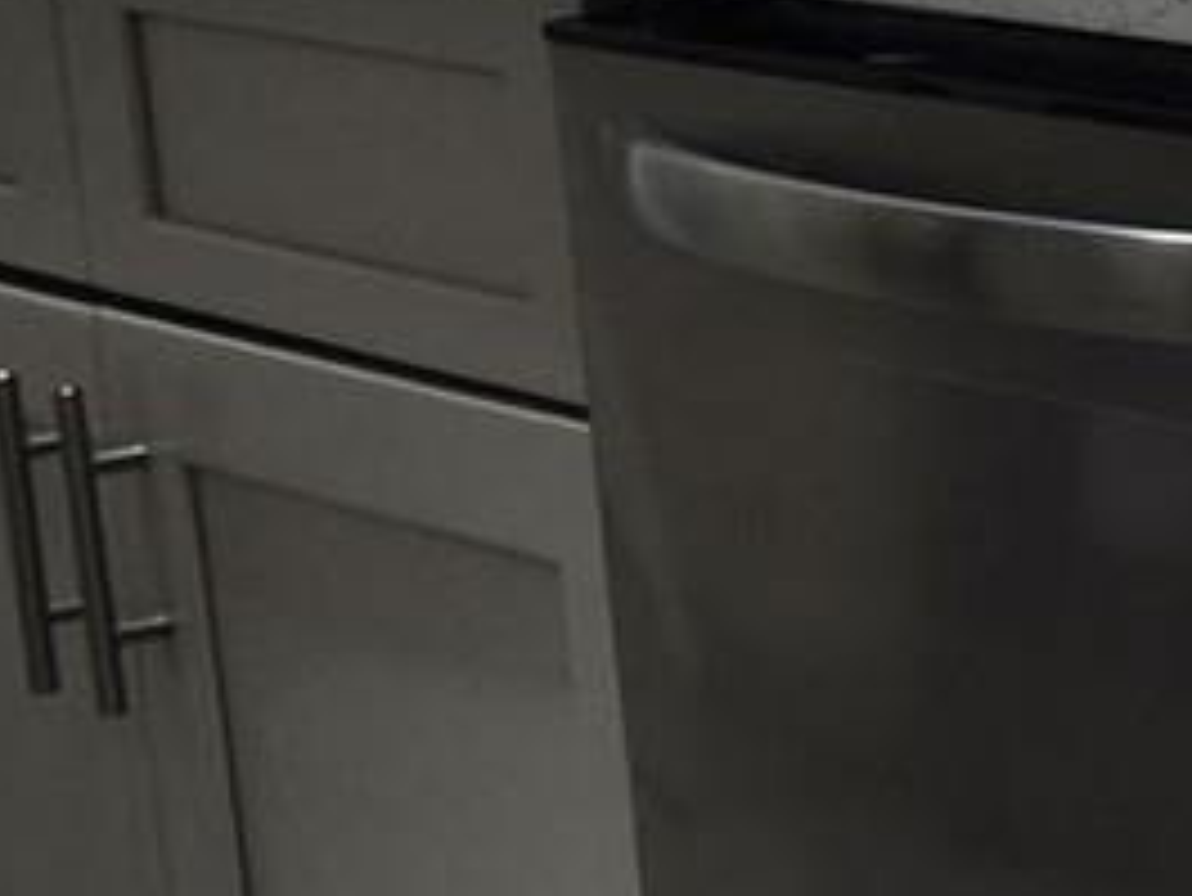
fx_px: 4789
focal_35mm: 139
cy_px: 509
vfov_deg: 10.7
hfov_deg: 12.2
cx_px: 2568
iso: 64
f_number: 1.8
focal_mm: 5.4
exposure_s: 1/120
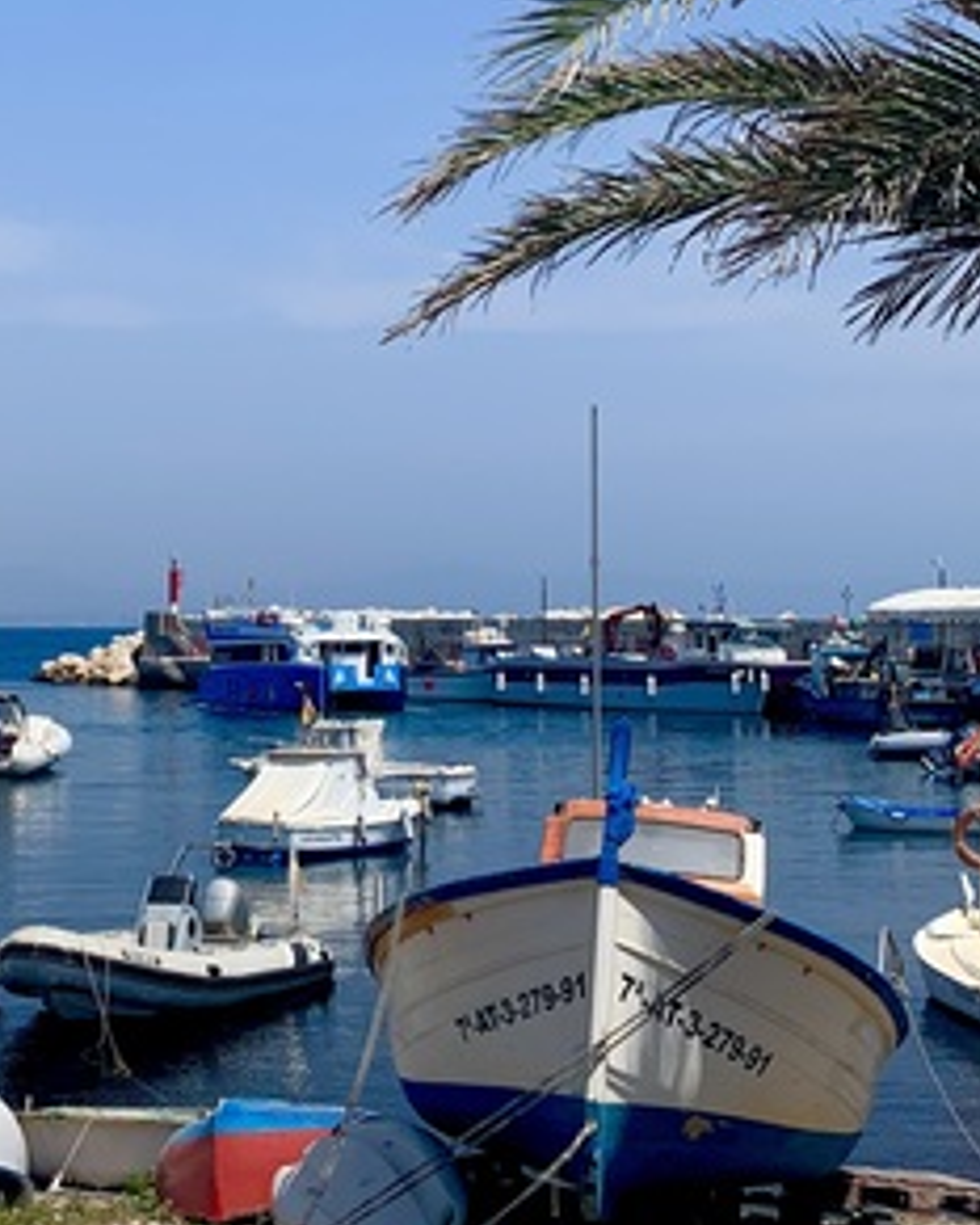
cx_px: 248
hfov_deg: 22.6
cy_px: 421
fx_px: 2428
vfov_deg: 28.1
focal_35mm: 67
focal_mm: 4.25
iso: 25
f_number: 1.8
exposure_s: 1/3185
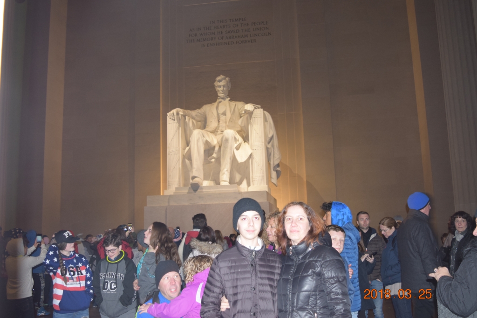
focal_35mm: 36
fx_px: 477
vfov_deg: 36.8
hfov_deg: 53.1
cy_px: 159
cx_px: 238
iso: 800
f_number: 4
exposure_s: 1/10
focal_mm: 24
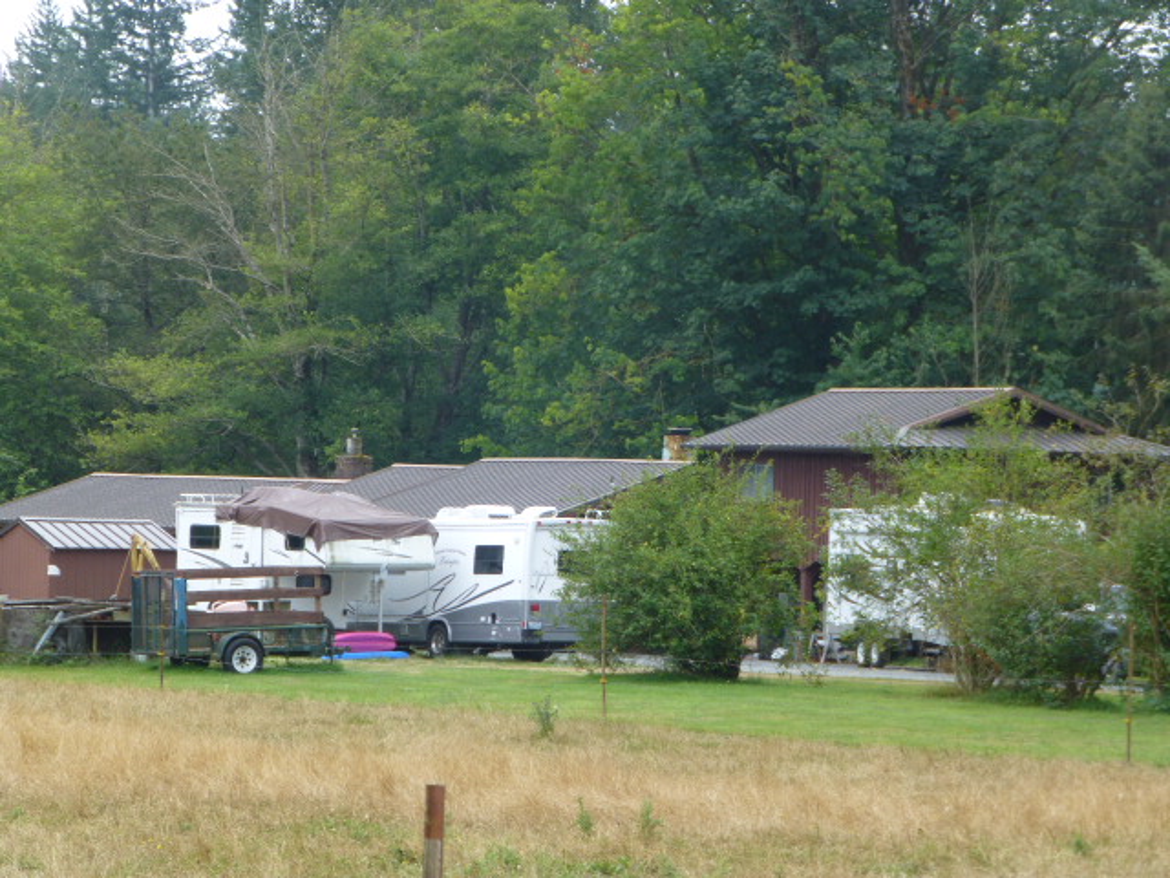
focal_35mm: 154
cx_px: 585
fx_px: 5205
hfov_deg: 12.8
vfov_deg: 9.6
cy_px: 439
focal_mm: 27.6
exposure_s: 1/100
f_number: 5.4
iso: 100
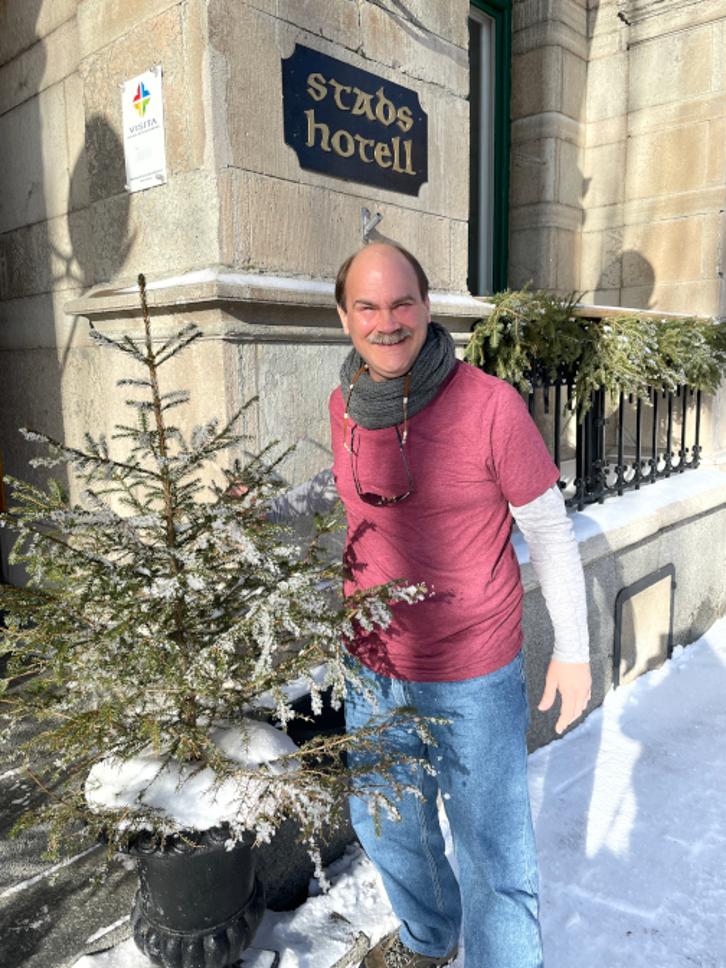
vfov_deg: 67.3
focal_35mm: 26
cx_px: 363
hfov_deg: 53.1
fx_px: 727
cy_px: 484
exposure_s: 1/1825
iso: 32
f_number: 1.6
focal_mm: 4.2
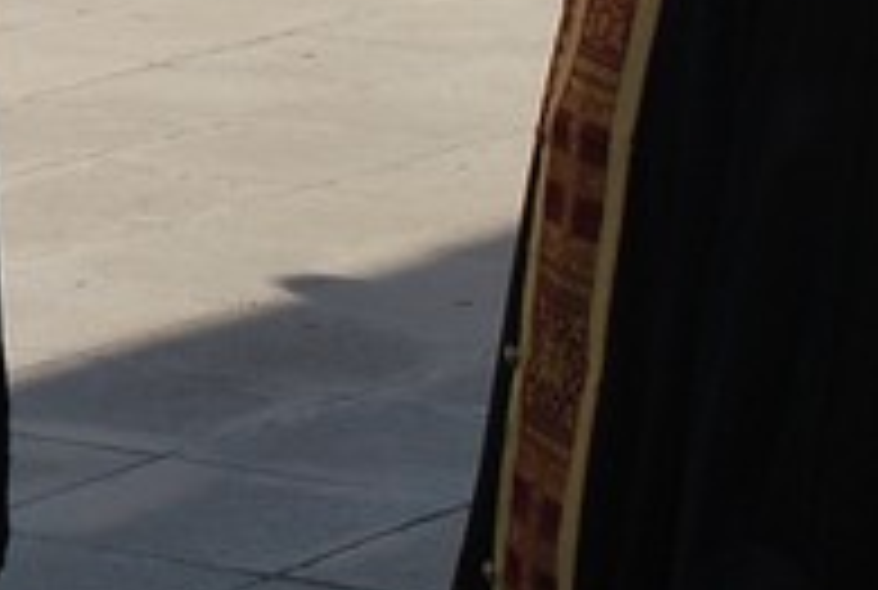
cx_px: -209
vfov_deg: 7.5
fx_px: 4473
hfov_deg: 11.0
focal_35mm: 183
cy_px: 203
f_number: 9
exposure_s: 1/320
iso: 100
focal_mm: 28
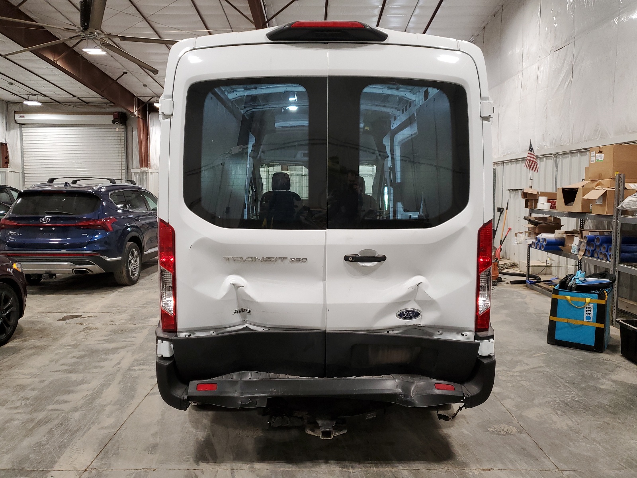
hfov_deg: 67.3
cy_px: 239
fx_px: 478
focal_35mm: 26
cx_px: 318
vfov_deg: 53.1
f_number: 1.5
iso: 98
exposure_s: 1/60.2
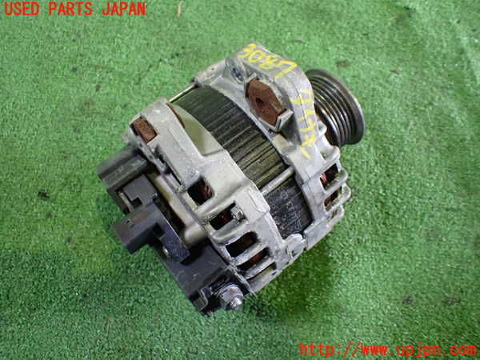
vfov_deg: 46.8
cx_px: 240
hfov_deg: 60.0
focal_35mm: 30
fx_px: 416
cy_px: 180
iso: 800
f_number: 2.3
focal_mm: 5.4
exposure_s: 1/40
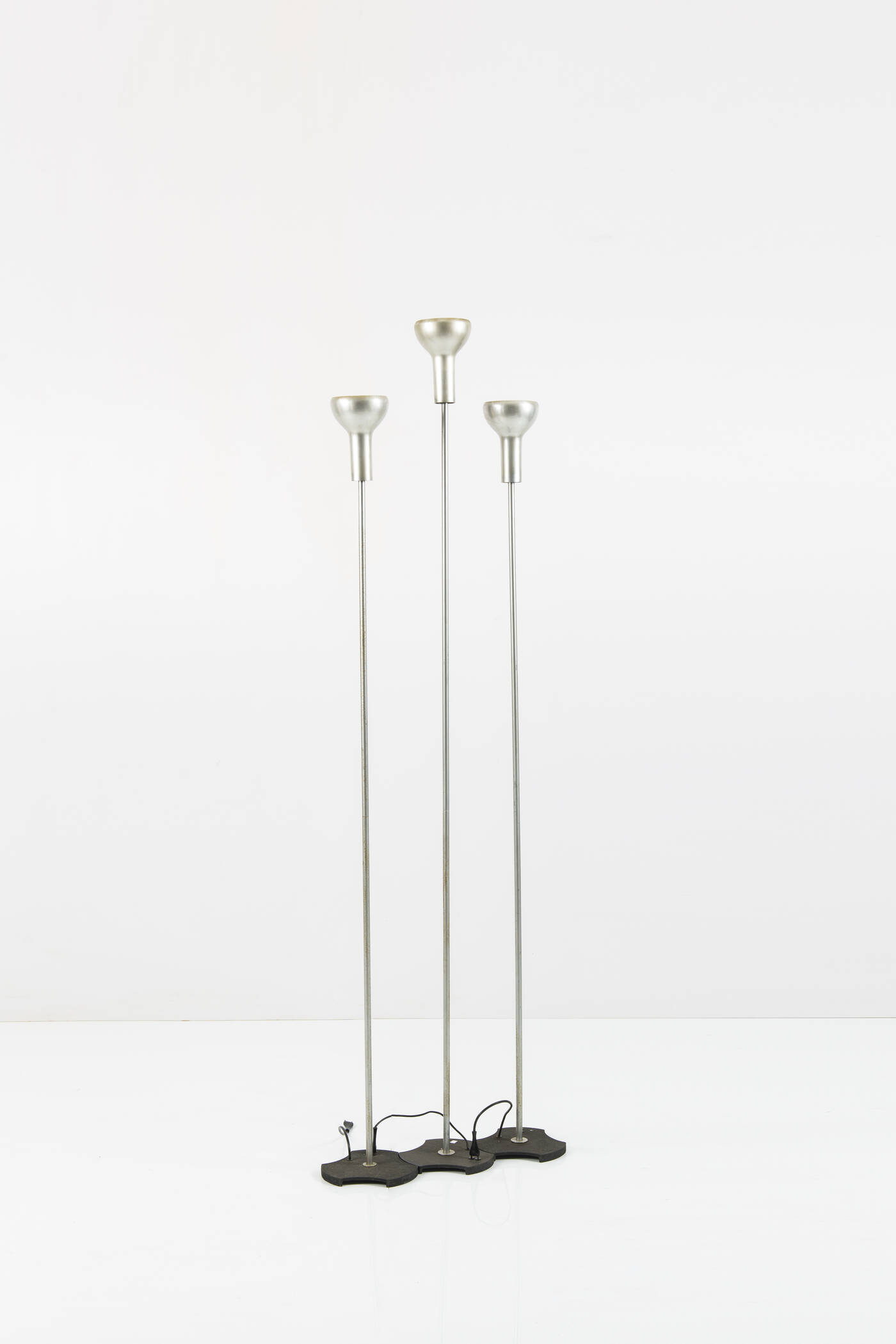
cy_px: 672
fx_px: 1791
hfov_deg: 28.1
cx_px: 448
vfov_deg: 41.1
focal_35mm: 48
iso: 64
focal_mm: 48
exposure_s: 1/200
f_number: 11
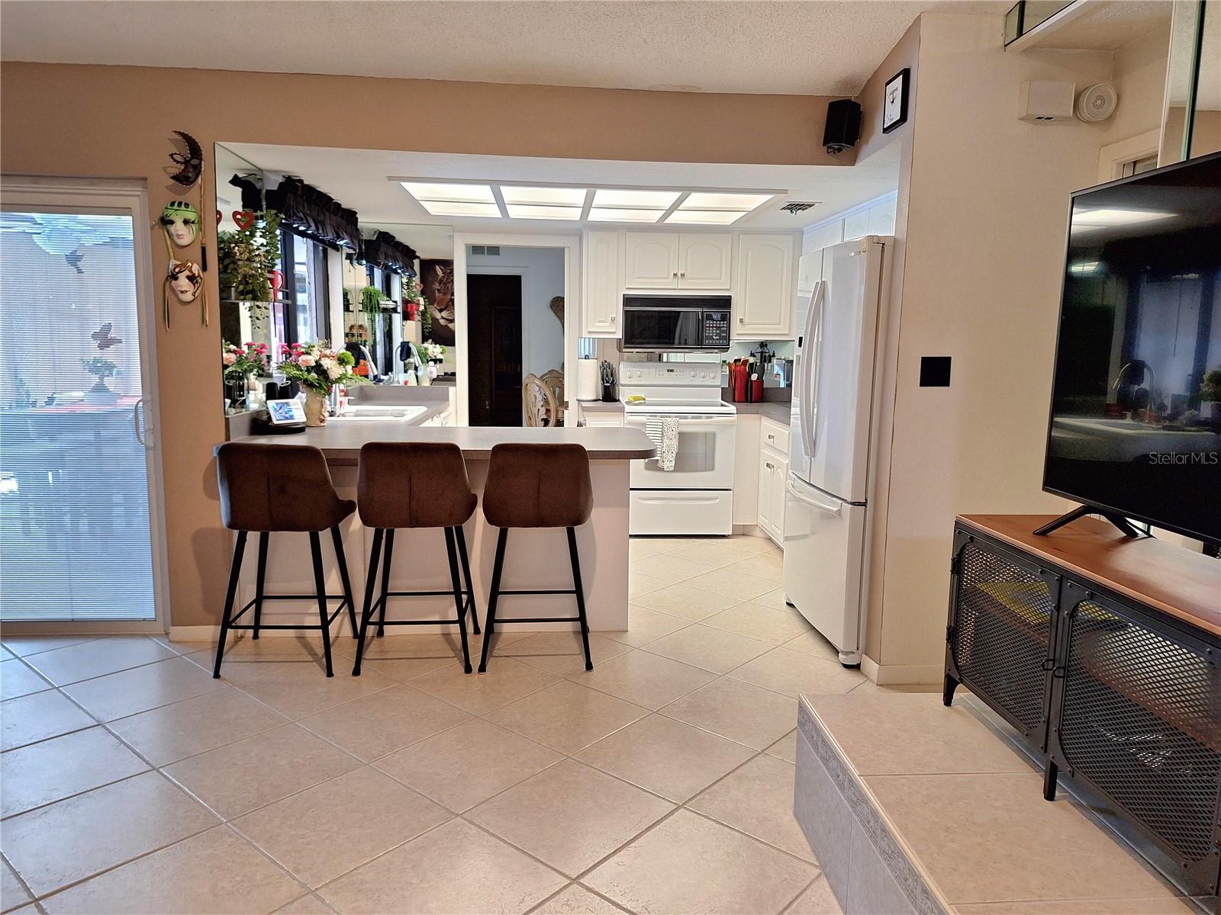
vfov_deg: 58.9
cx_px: 610
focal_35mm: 23
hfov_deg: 73.9
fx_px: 811
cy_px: 458
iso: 125
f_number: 1.8
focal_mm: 5.54
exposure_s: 1/40
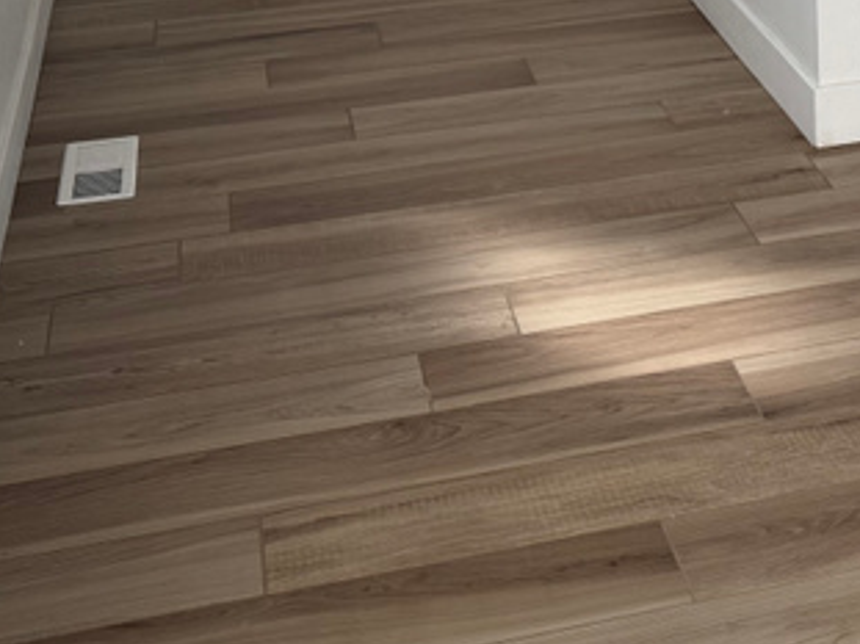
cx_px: 852
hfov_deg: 23.7
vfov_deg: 17.4
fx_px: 1962
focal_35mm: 79
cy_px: -224
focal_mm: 6.76
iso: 80
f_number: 1.78
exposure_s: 1/514
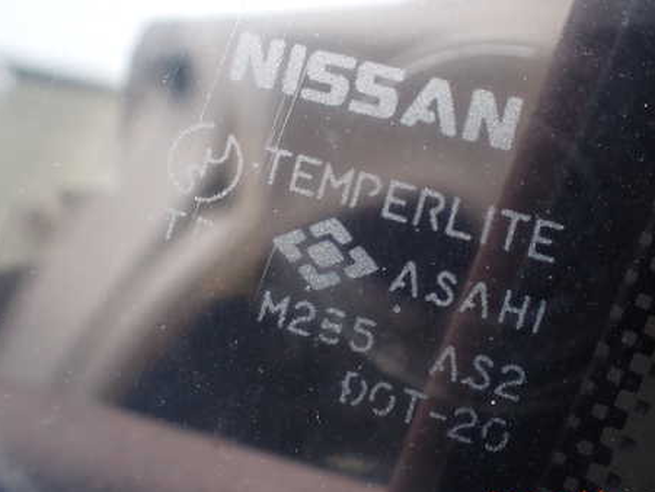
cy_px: 198
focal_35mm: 40
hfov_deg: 46.6
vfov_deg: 35.9
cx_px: 383
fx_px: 757
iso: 200
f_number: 2.3
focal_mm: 5.4
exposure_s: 1/125
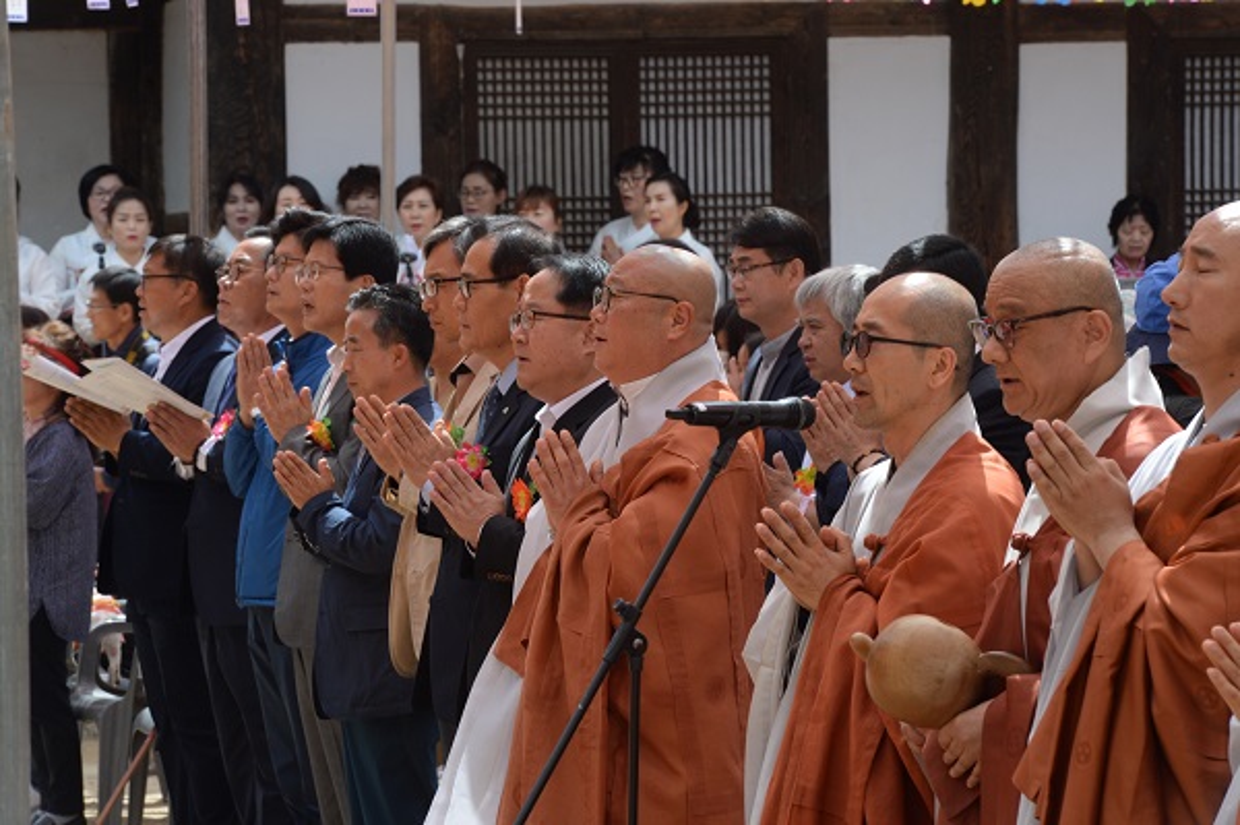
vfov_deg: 7.2
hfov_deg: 10.8
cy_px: 412
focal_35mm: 190
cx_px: 620
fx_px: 6539
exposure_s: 1/125
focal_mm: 190
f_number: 14
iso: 400
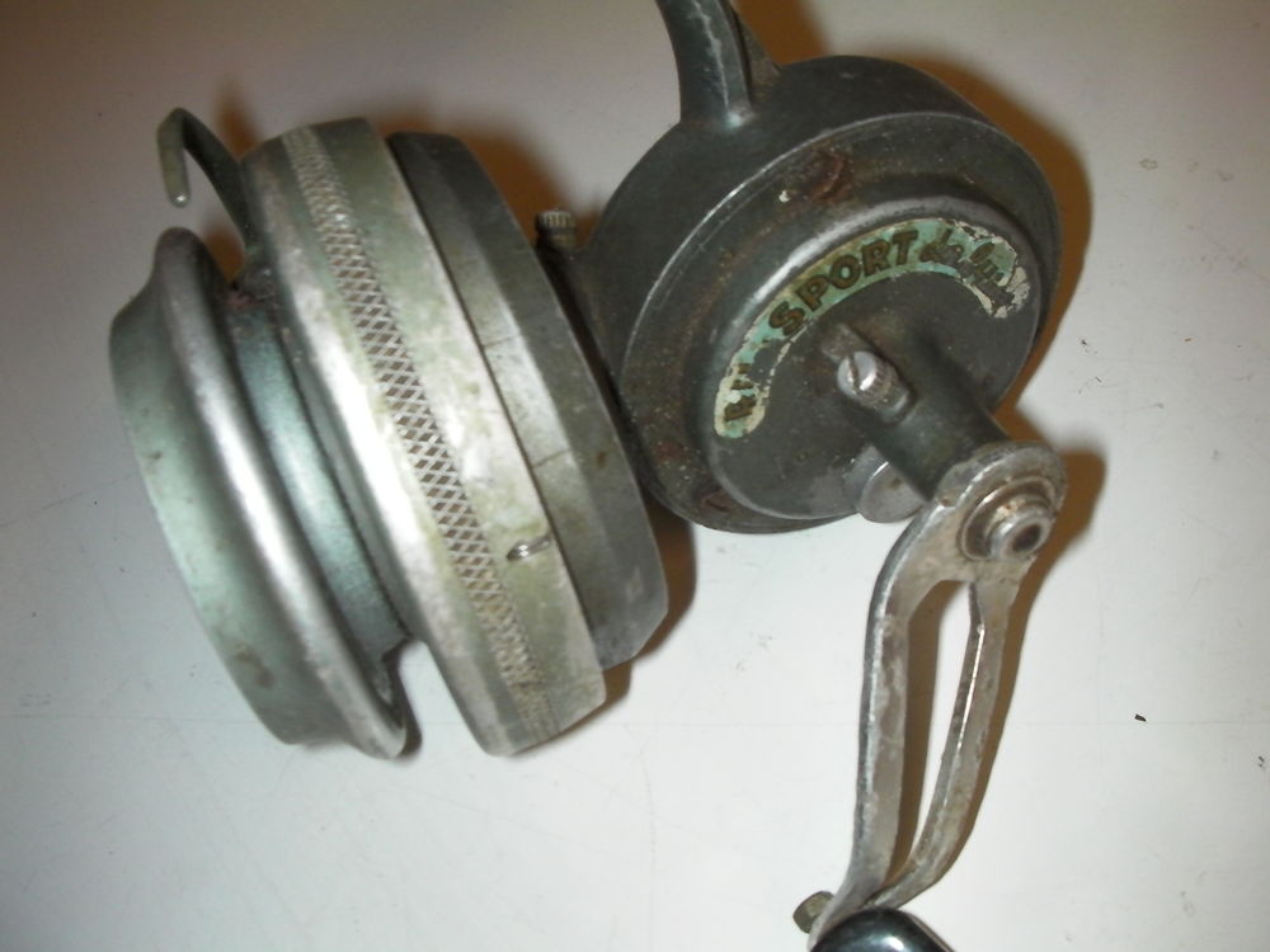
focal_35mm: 38
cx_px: 635
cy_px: 476
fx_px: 1394
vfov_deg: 37.7
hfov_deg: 49.0
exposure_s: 1/30
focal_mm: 6.3
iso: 200
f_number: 5.6
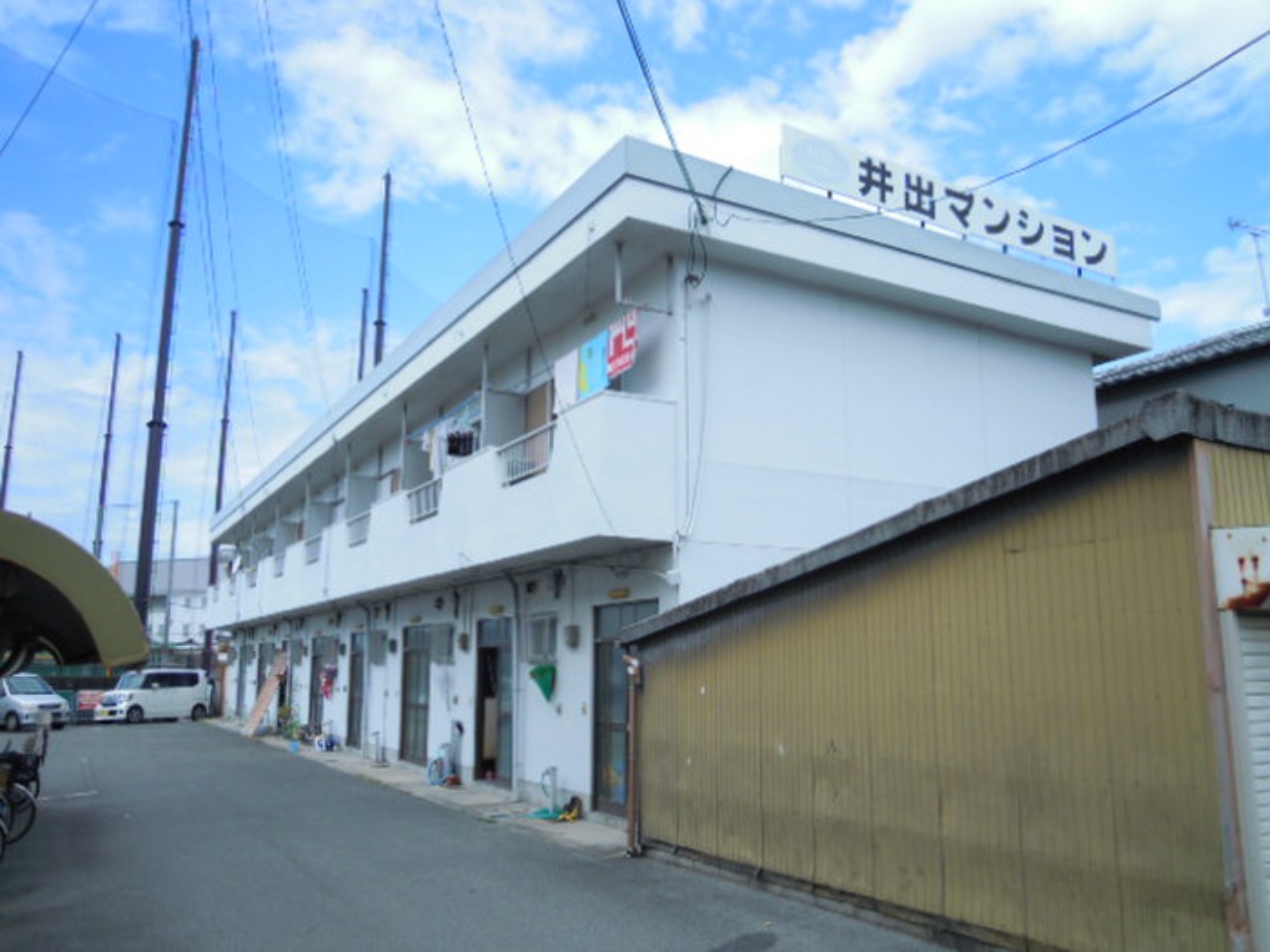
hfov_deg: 63.4
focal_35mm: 28
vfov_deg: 49.7
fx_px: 1027
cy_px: 476
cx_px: 635
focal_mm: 5
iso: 100
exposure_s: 1/800
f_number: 2.7
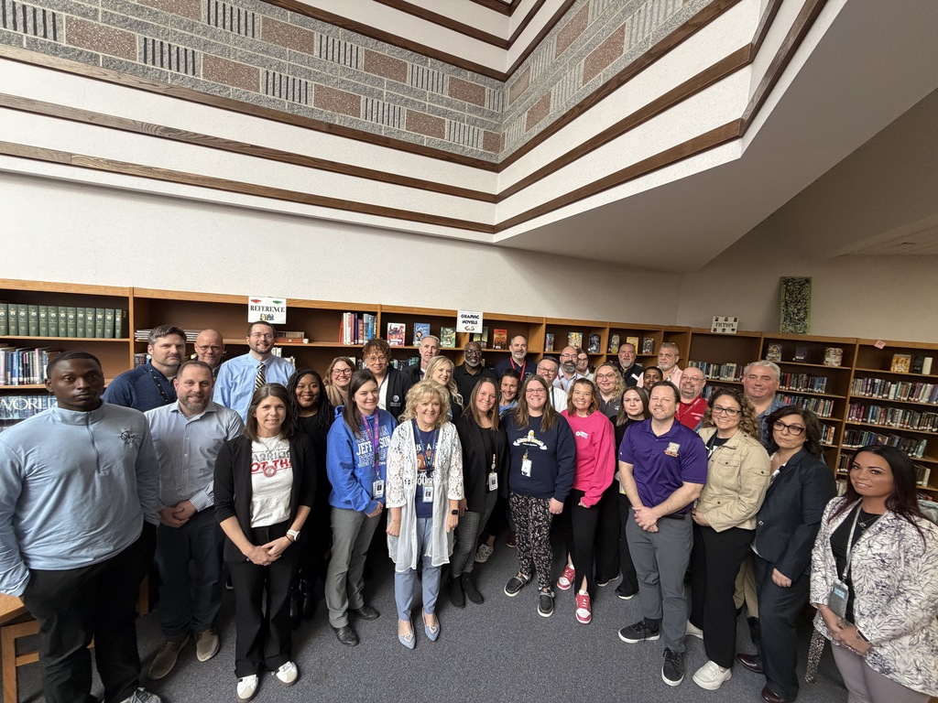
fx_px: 379
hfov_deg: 102.1
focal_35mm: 14
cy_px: 352
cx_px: 469
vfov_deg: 85.7
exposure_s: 1/120
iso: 320
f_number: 2.2
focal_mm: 2.22
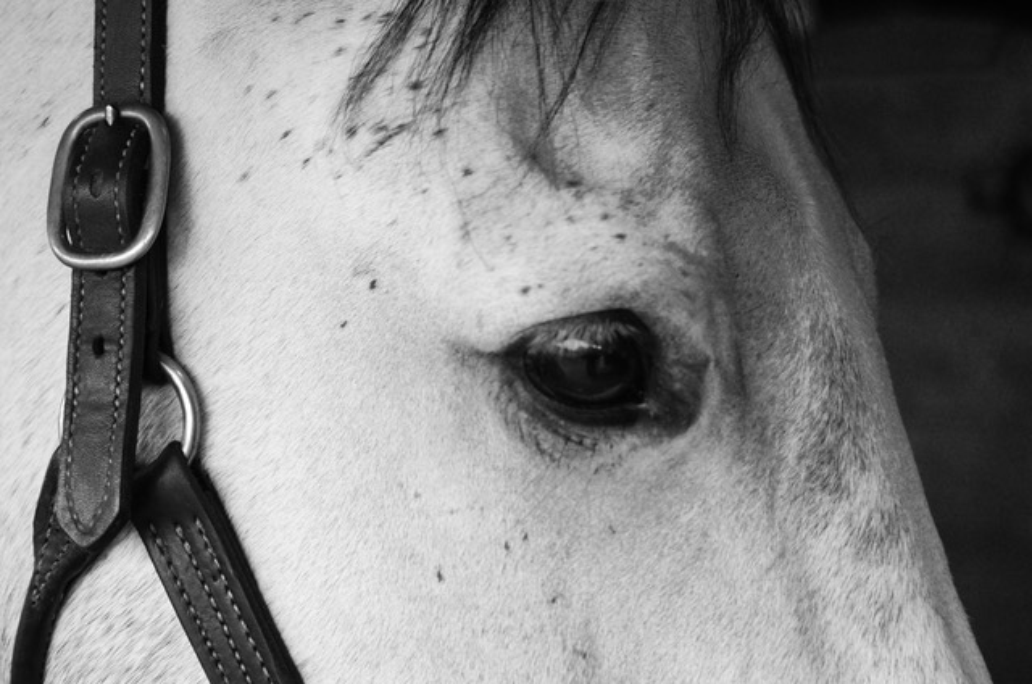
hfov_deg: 24.7
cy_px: 342
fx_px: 2360
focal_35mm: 82
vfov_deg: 16.5
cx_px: 516
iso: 2000
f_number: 4
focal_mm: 55
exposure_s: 1/800
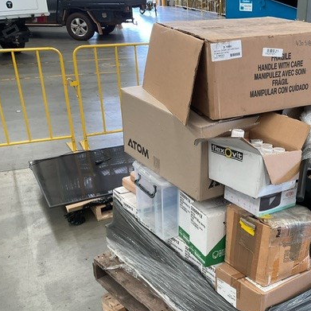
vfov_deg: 39.8
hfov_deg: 38.5
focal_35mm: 42
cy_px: 189
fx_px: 427
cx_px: 249
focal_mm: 3
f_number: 1.8
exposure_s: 1/100
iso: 64
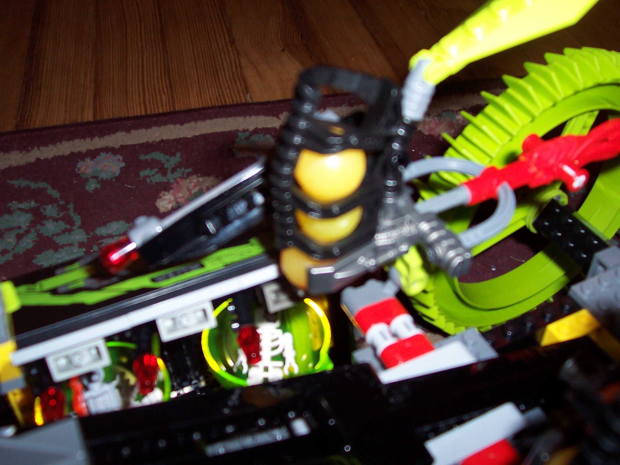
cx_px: 310
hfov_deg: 50.1
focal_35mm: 37
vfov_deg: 38.7
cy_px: 232
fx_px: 663
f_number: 2.8
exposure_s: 1/60
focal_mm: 5.6
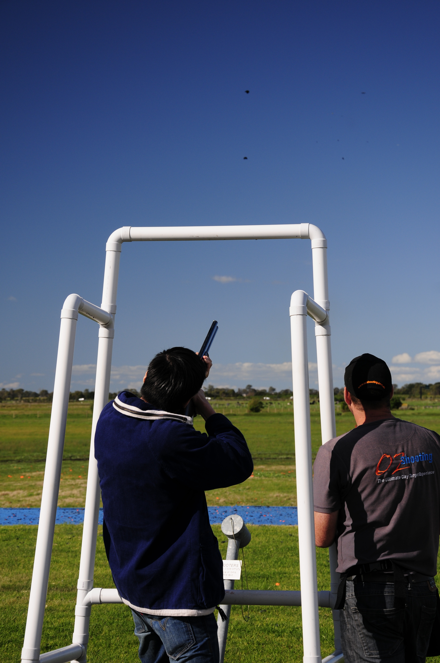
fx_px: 1434
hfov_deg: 17.4
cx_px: 220
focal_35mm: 78
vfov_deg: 26.0
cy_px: 332
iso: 200
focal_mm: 52
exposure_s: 1/320
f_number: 7.1
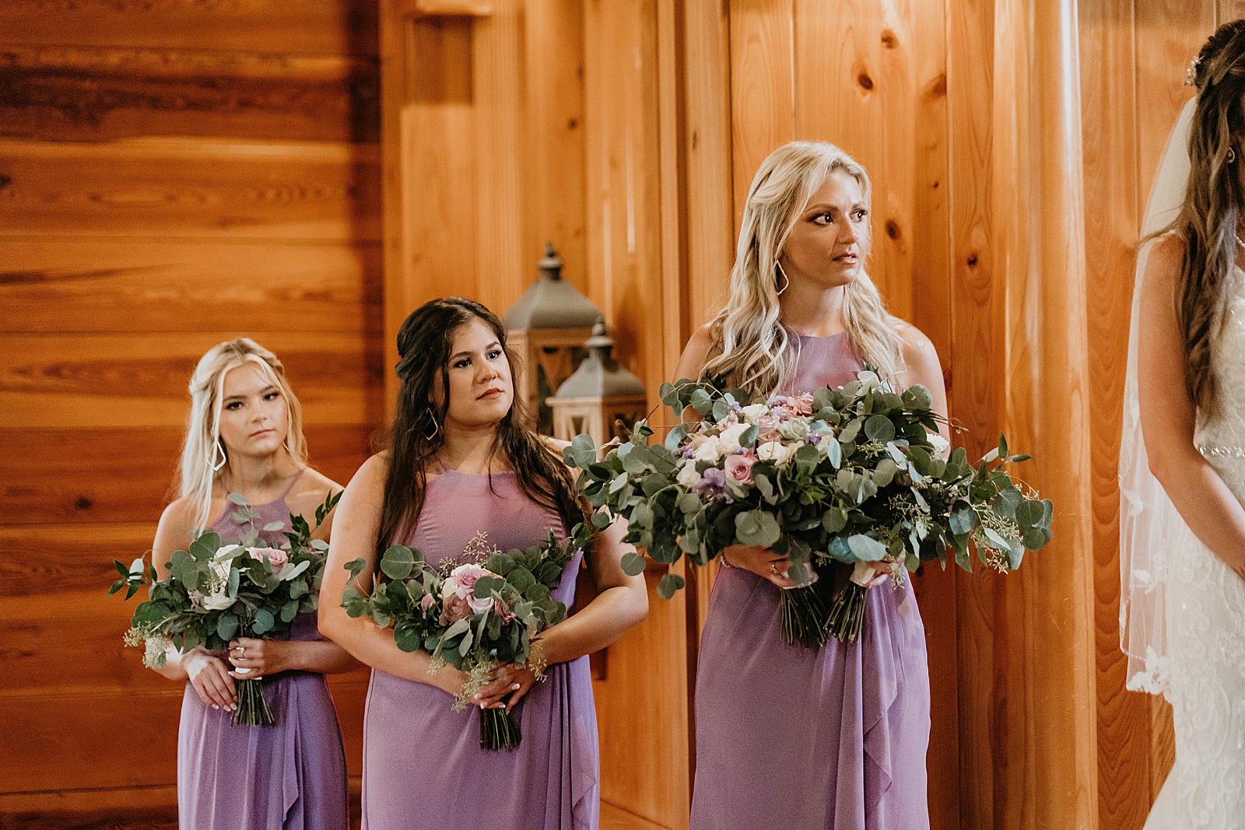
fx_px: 2940
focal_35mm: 85
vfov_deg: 16.1
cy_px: 415
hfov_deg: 23.9
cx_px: 622
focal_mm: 85
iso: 3200
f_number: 1.8
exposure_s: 1/100
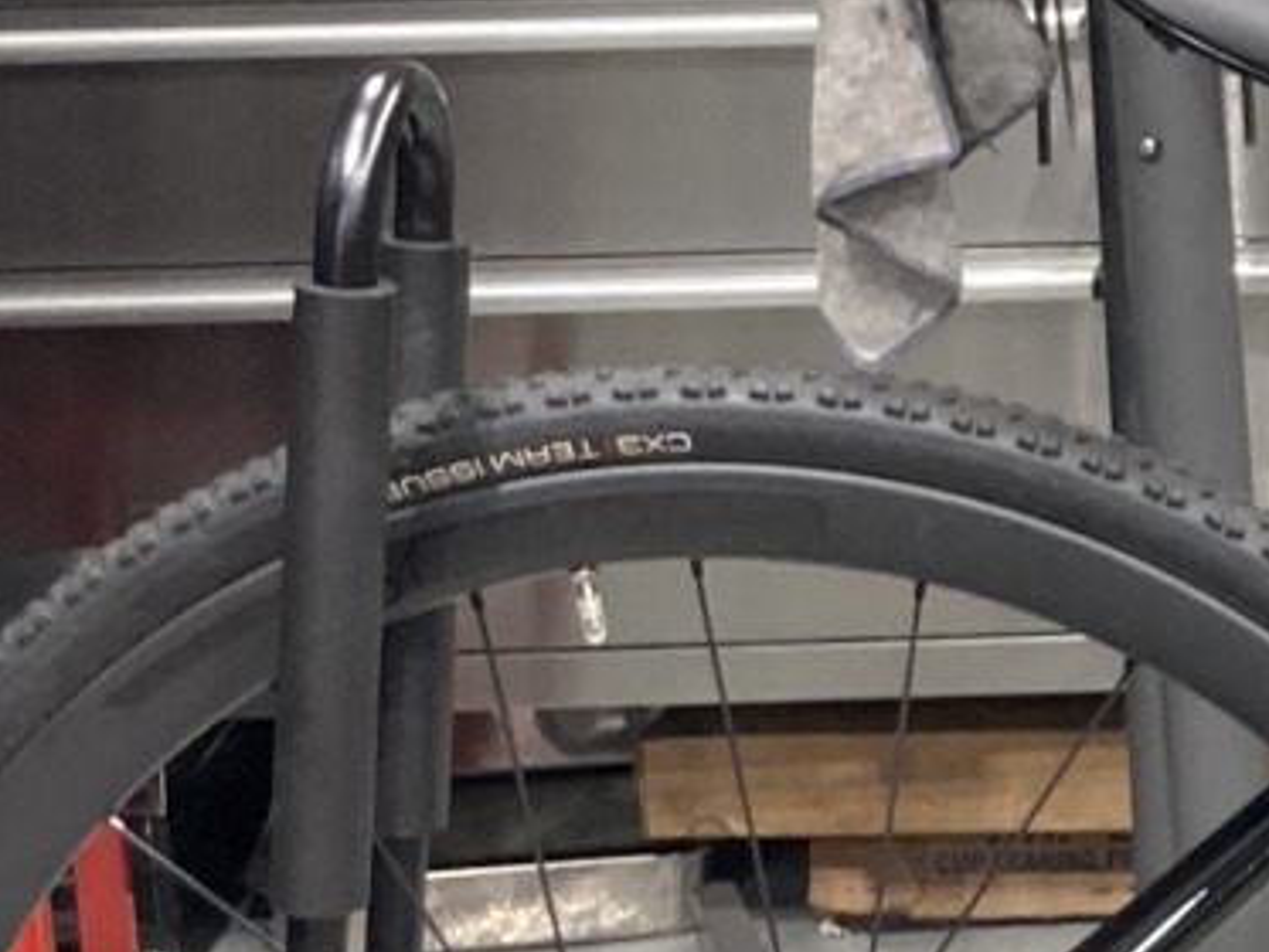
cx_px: 2256
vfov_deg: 10.3
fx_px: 5281
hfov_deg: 12.5
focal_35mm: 144
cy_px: 452
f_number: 1.8
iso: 100
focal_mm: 3.99
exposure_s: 1/50
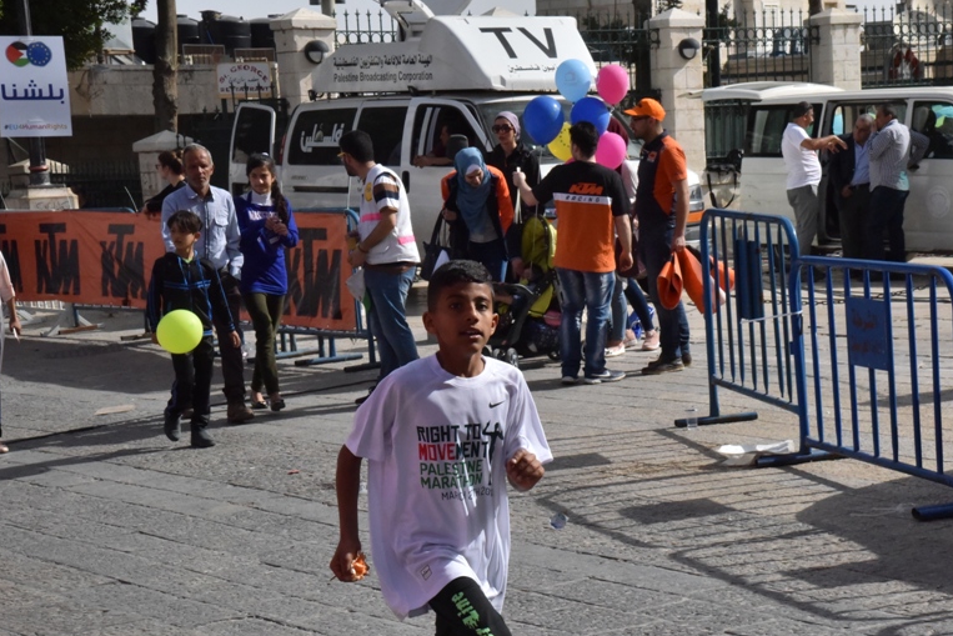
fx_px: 2489
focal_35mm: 94
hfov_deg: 21.6
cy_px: 419
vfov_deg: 14.5
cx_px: 587
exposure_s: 1/1600
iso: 2500
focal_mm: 70
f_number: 20
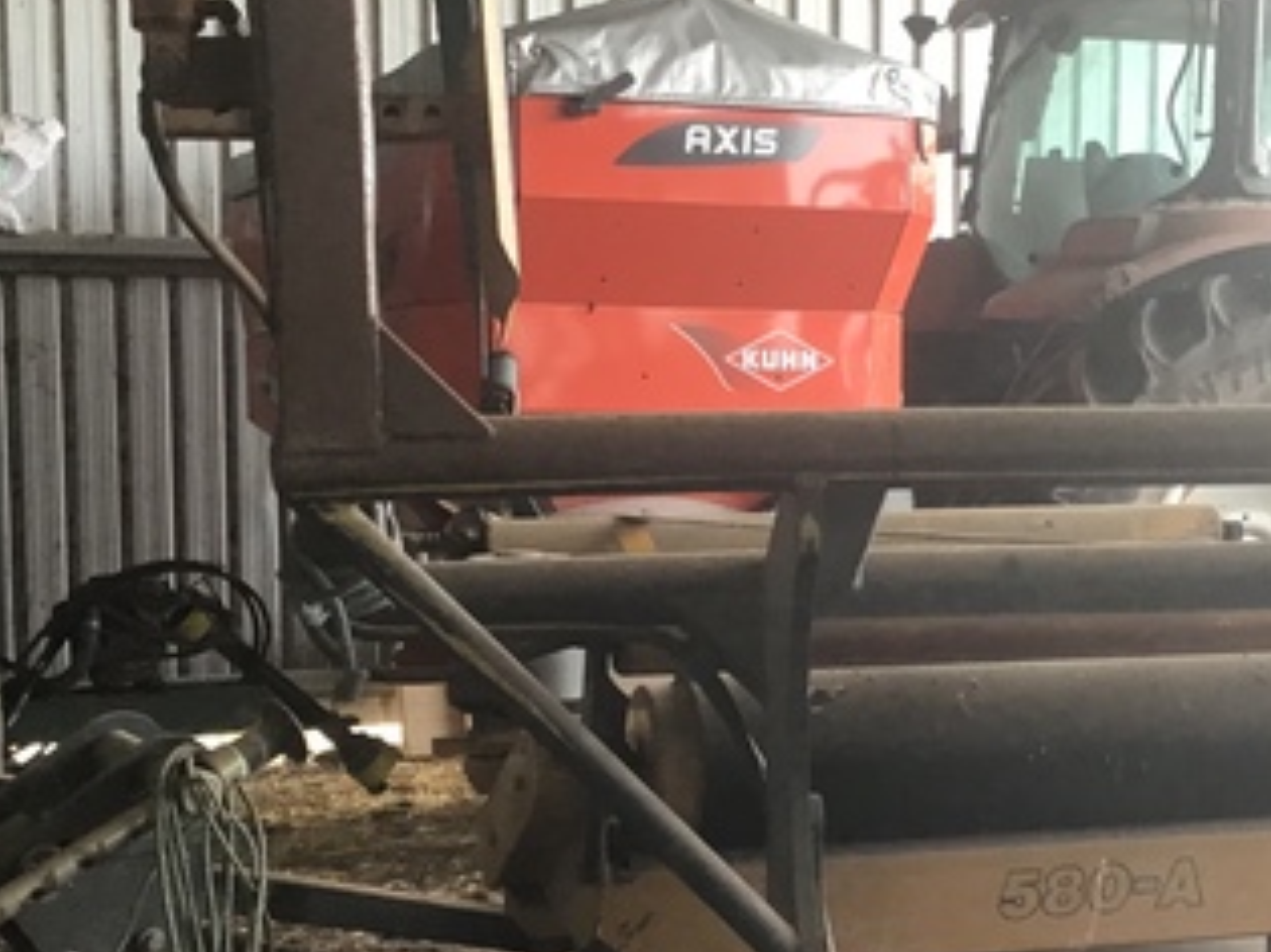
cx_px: 771
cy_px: 619
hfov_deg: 29.7
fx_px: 2386
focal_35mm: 65
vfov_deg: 22.5
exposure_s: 1/33
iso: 40
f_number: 2.4
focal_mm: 3.3
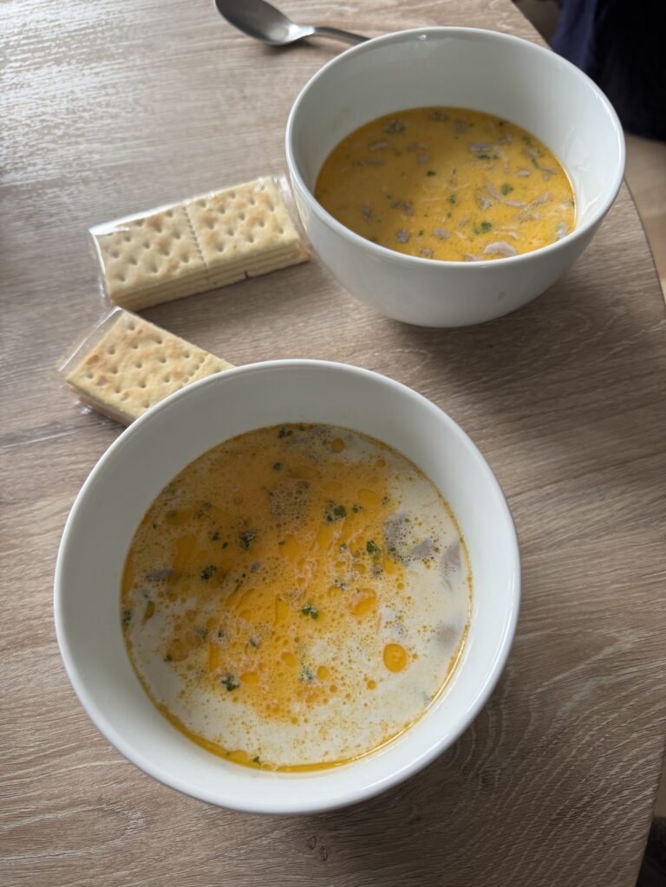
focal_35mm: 24
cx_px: 333
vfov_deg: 71.6
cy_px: 444
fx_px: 616
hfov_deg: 56.8
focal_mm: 6.76
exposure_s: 1/121
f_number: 1.78
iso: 160
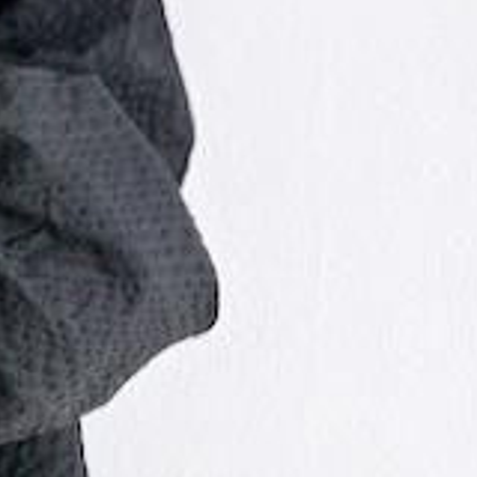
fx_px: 7156
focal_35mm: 459
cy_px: 885
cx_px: -388
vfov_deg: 3.8
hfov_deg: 3.8
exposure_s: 1/60
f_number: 4.5
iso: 320
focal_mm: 48
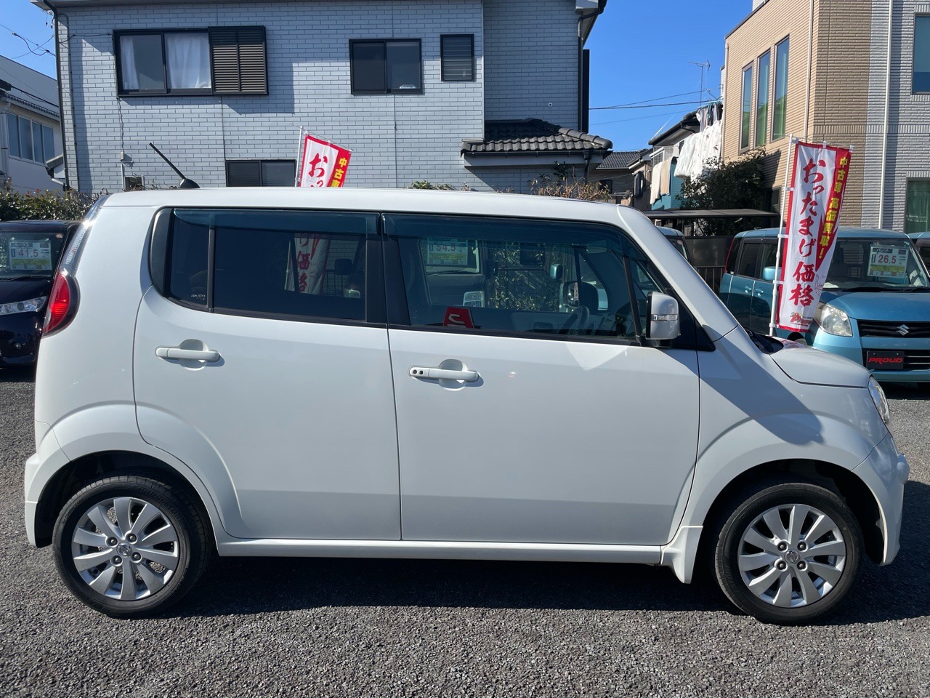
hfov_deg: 67.3
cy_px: 349
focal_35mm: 26
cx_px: 465
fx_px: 699
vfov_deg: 53.1
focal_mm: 4.2
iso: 32
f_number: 1.6
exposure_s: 1/3401
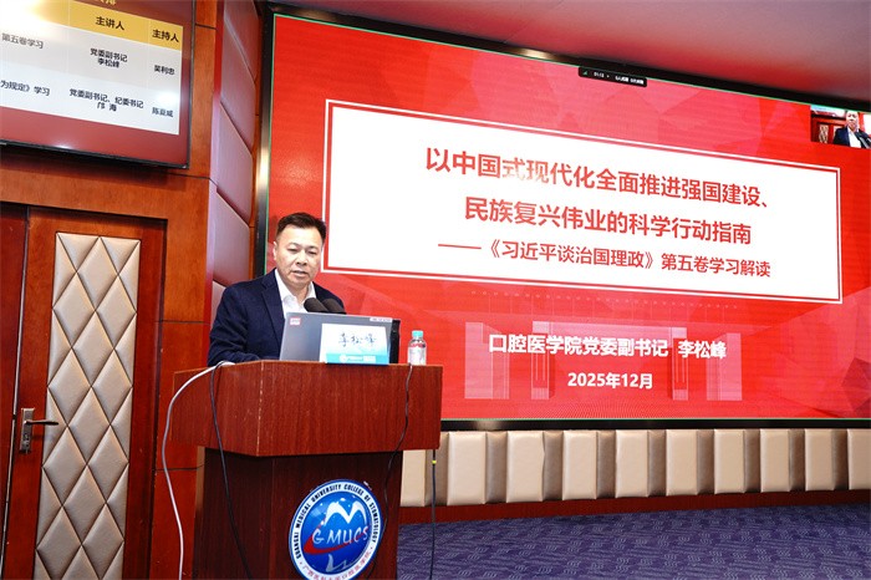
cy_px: 290
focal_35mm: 36
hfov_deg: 53.2
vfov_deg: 36.8
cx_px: 436
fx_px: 871
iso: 800
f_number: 3.5
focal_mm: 36
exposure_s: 1/100
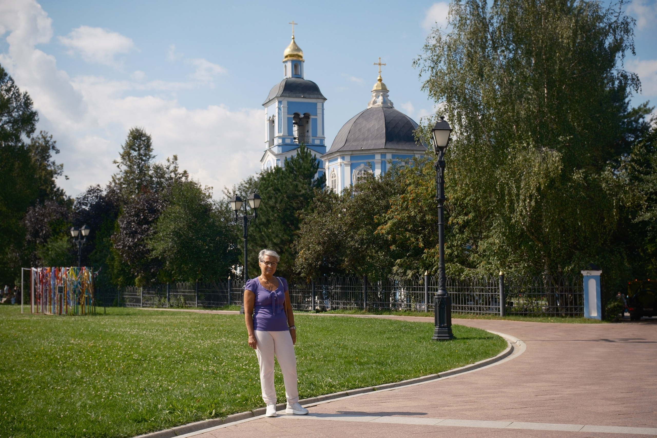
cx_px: 328
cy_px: 219
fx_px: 748
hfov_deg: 47.4
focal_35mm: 41
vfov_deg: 32.6
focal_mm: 27
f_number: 4
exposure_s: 1/2400
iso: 320
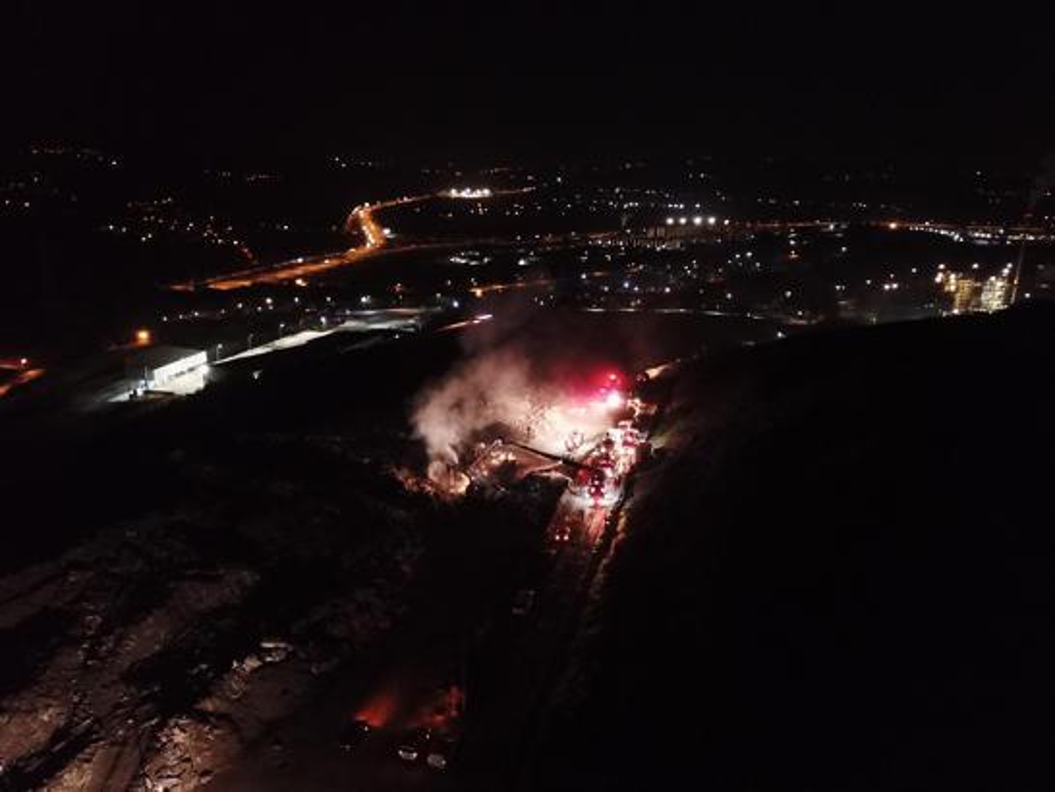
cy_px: 396
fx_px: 793
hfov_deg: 67.3
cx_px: 528
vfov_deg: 53.1
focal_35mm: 26
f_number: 2.2
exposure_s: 1/4.97
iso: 1118
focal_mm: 4.73
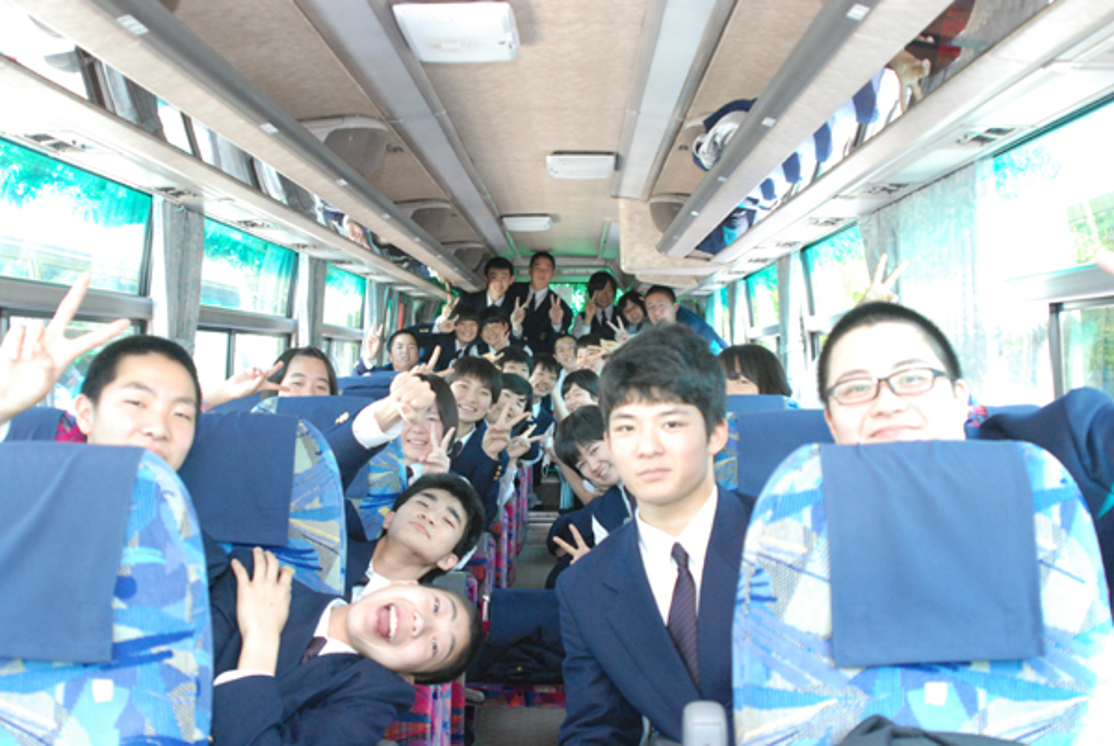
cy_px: 373
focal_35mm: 42
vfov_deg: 32.0
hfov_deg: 46.3
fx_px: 1302
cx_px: 557
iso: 1600
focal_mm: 28
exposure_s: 1/200
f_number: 4
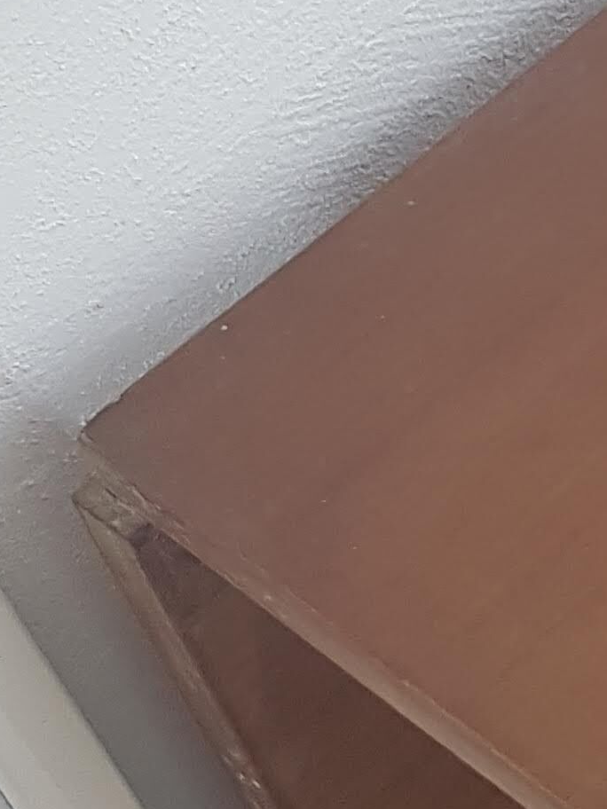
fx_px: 2689
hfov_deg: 11.8
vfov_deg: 17.1
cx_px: 1121
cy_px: 428
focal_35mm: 115
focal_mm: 4.2
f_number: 1.7
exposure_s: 1/50
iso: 125
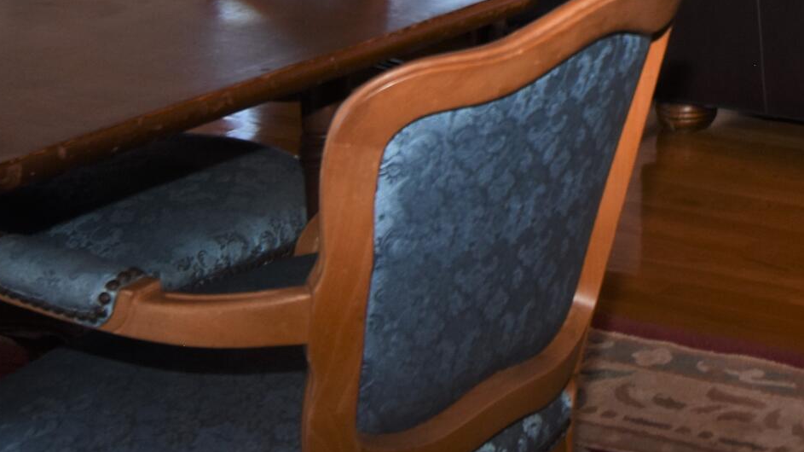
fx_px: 2131
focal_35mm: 100
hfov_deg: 20.1
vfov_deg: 11.2
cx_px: 940
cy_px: -397
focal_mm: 20
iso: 400
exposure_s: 1/160
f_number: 5.6
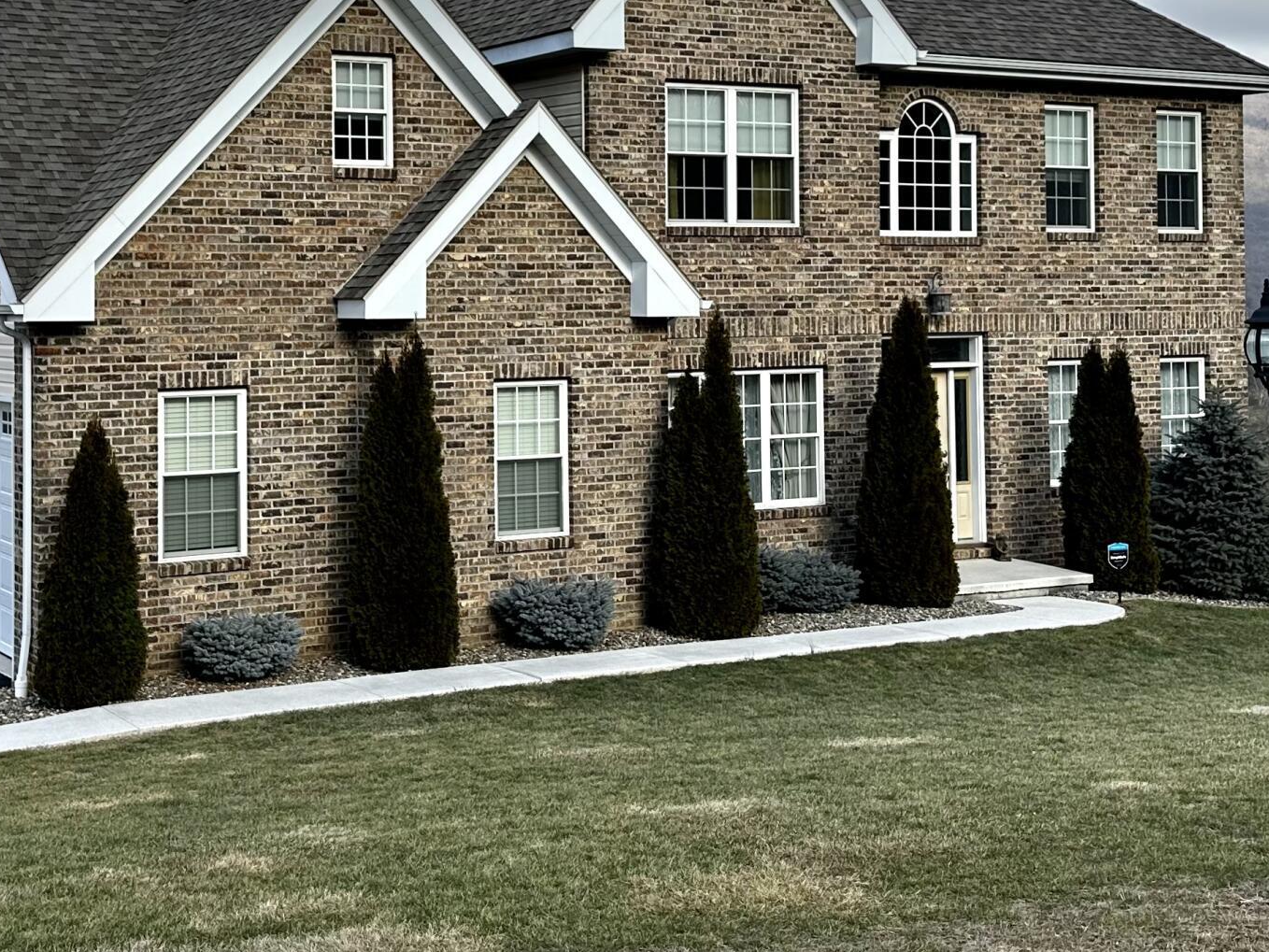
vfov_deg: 27.2
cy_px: 257
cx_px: 406
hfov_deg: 35.7
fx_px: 1943
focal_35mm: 53
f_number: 1.78
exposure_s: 1/887
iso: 80
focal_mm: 6.86
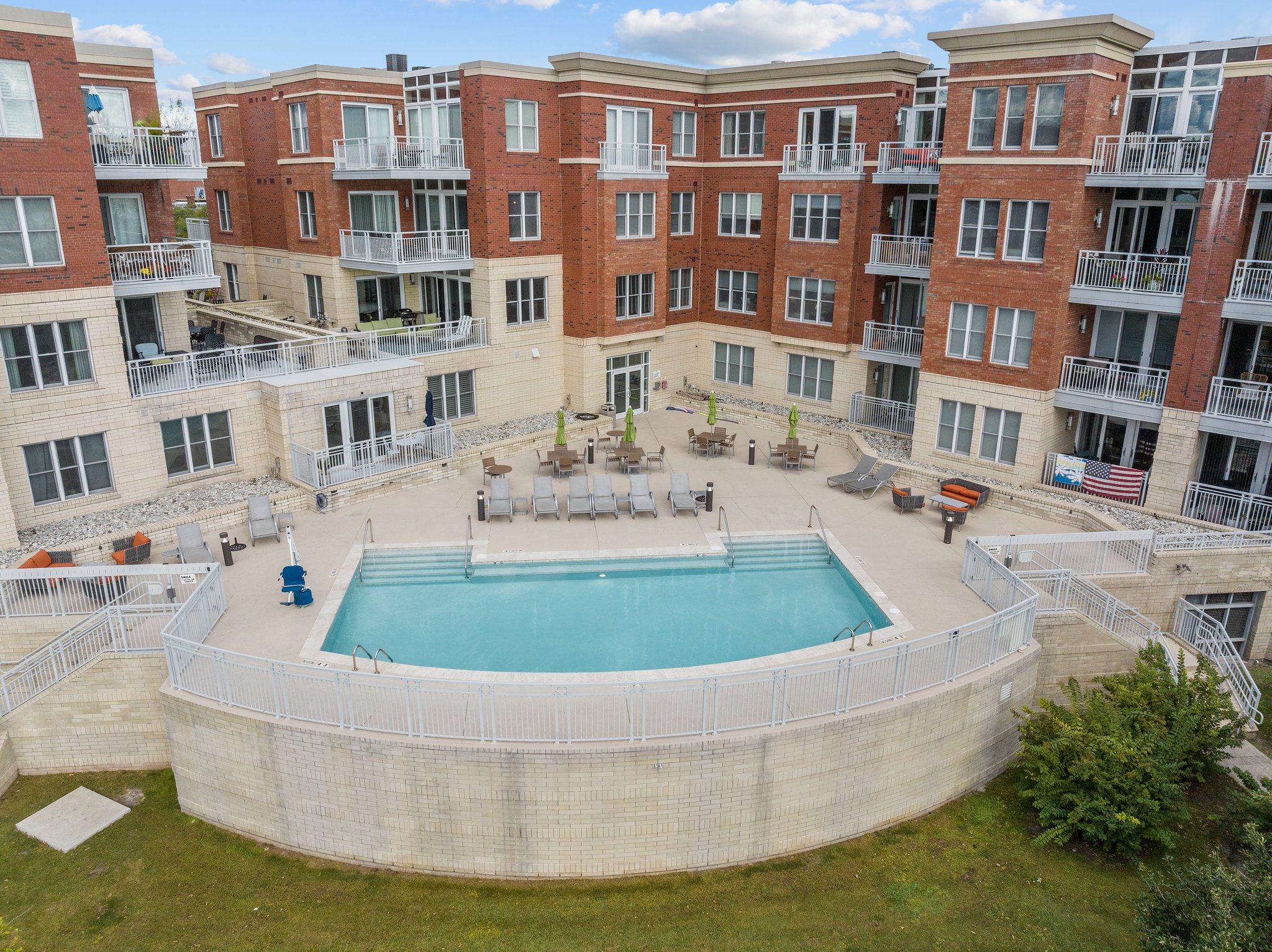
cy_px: 476
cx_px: 636
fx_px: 881
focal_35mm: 24
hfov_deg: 71.6
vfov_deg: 56.8
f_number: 5.6
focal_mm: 12.29
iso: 400
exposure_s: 1/120
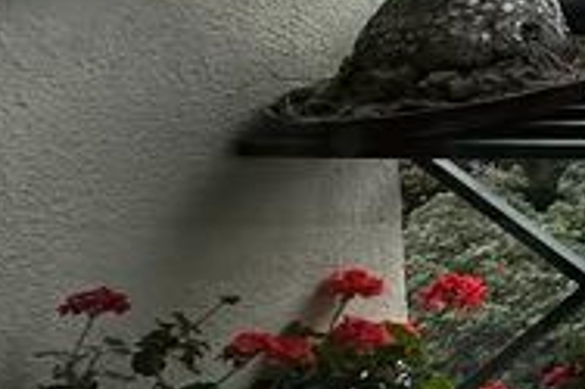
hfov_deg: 12.1
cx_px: 1674
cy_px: -187
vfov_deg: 13.8
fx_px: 1510
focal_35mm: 93
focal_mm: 2.22
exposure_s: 1/1195
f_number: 2.2
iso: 50
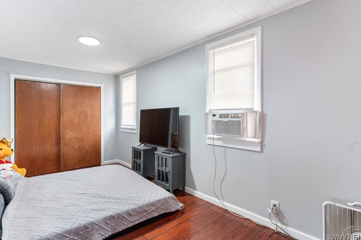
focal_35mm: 18
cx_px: 175
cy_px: 118
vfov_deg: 67.4
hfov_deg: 90.0
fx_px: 180
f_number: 8
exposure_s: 1/2.5
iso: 400
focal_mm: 17
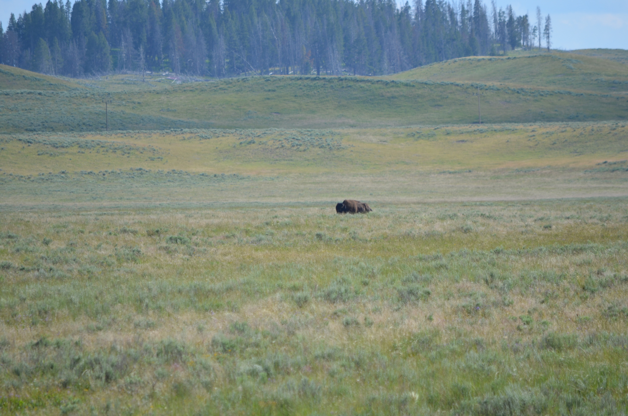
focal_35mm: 450
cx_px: 314
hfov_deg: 4.6
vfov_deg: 3.0
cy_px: 208
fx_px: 7834
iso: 200
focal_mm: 300
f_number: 6.3
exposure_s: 1/640
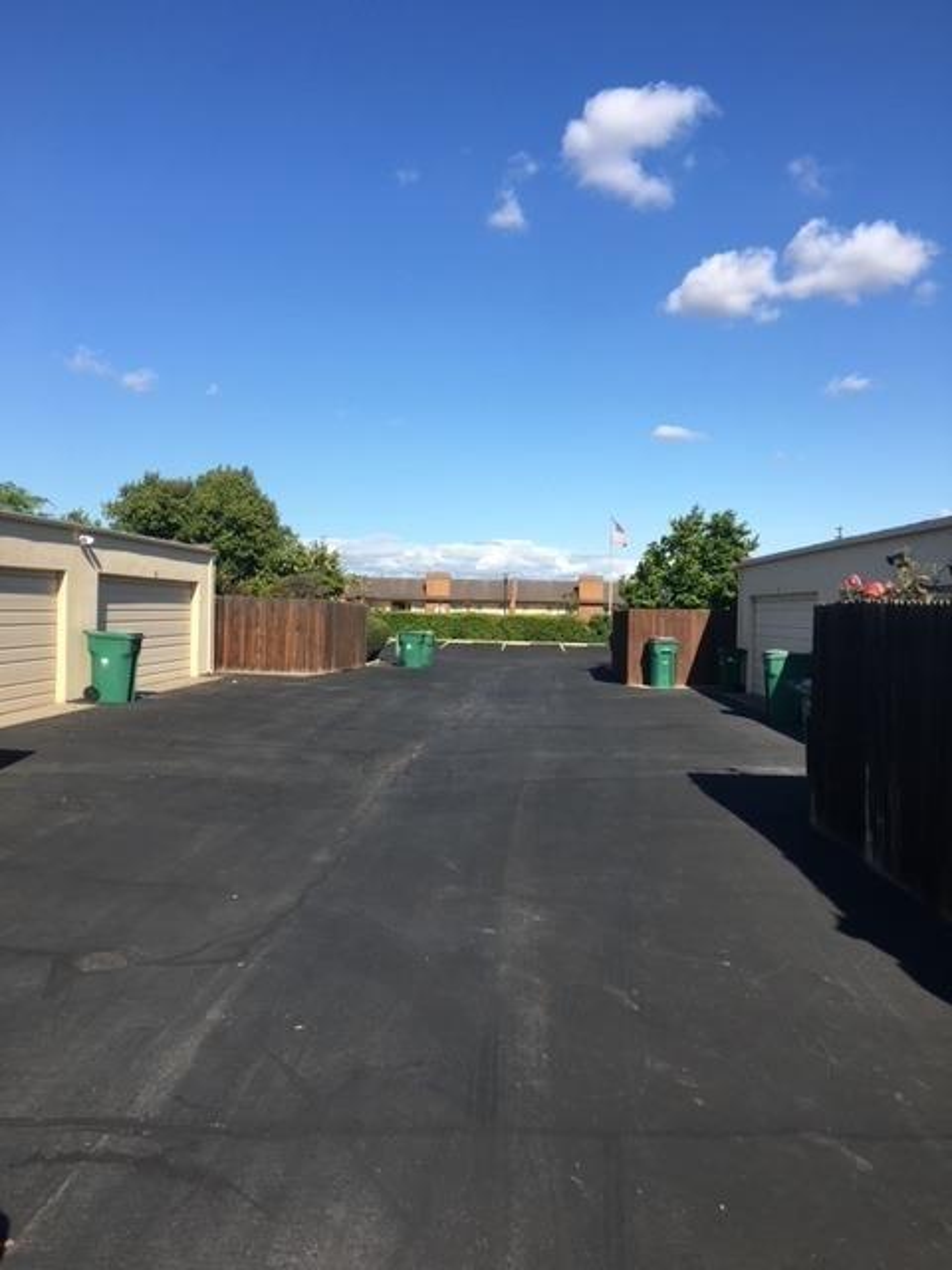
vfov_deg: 61.7
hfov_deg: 48.2
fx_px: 1063
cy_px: 635
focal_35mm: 29
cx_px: 476
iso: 25
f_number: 2.2
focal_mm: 4.15
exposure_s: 1/1603
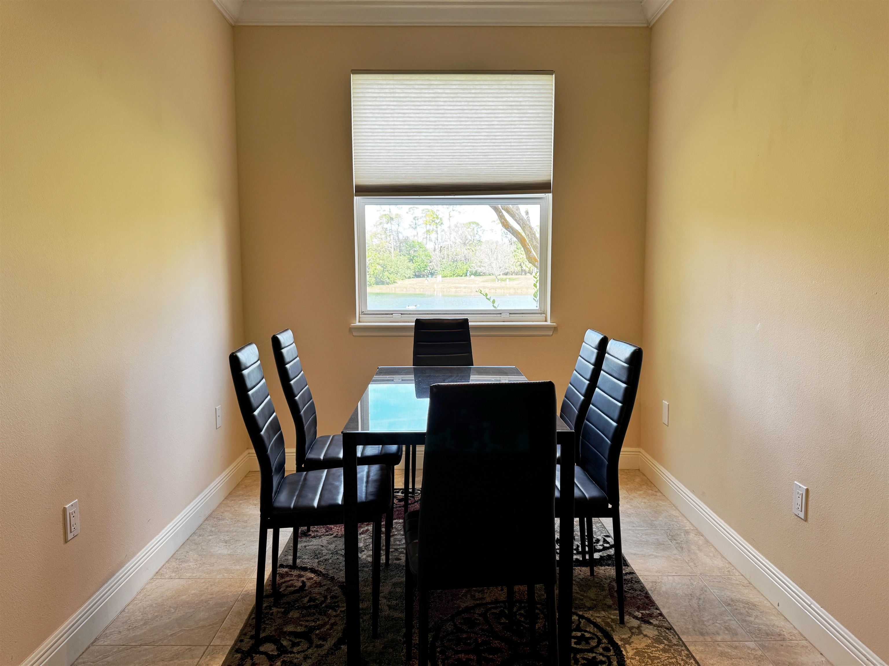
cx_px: 444
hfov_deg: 71.6
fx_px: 616
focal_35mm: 24
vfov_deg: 56.8
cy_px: 333
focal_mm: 6.76
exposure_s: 1/121
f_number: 1.78
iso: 125
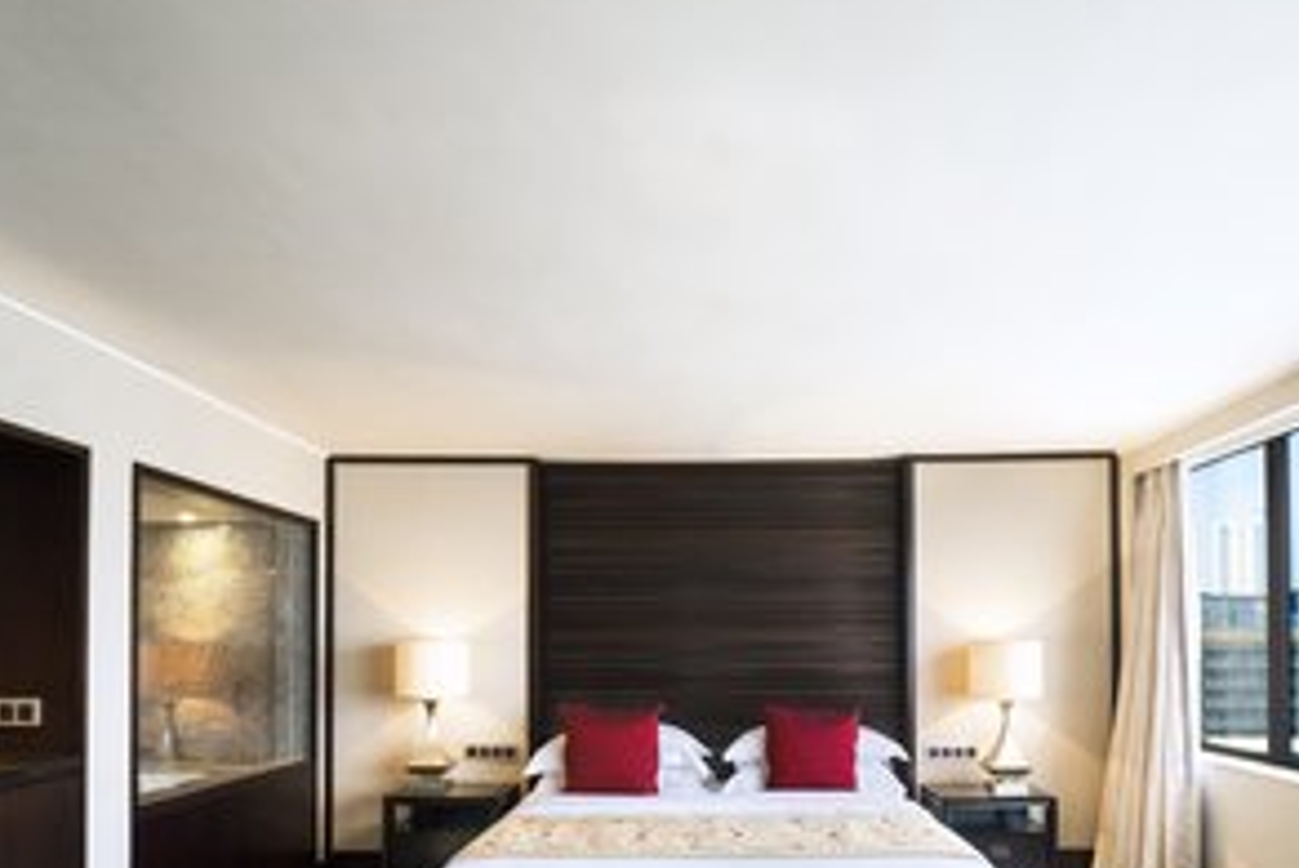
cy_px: 645
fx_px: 830
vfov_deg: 52.8
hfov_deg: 75.7
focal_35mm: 23
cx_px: 730
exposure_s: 1/50
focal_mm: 14
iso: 800
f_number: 6.3
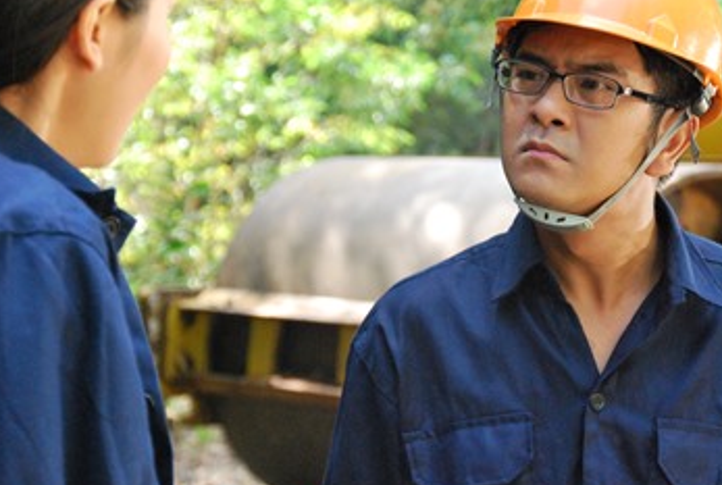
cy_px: 230
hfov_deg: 15.3
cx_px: 387
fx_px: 2693
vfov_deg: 10.3
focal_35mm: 134
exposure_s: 1/500
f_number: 5.3
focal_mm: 62
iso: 1600
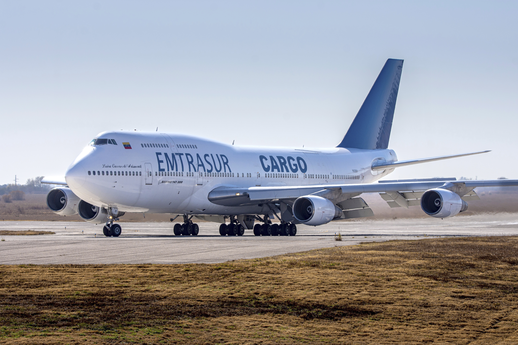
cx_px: 259
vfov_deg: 6.1
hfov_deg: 9.1
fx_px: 3237
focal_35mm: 225
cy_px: 172
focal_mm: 150
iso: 100
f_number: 8
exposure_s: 1/1000
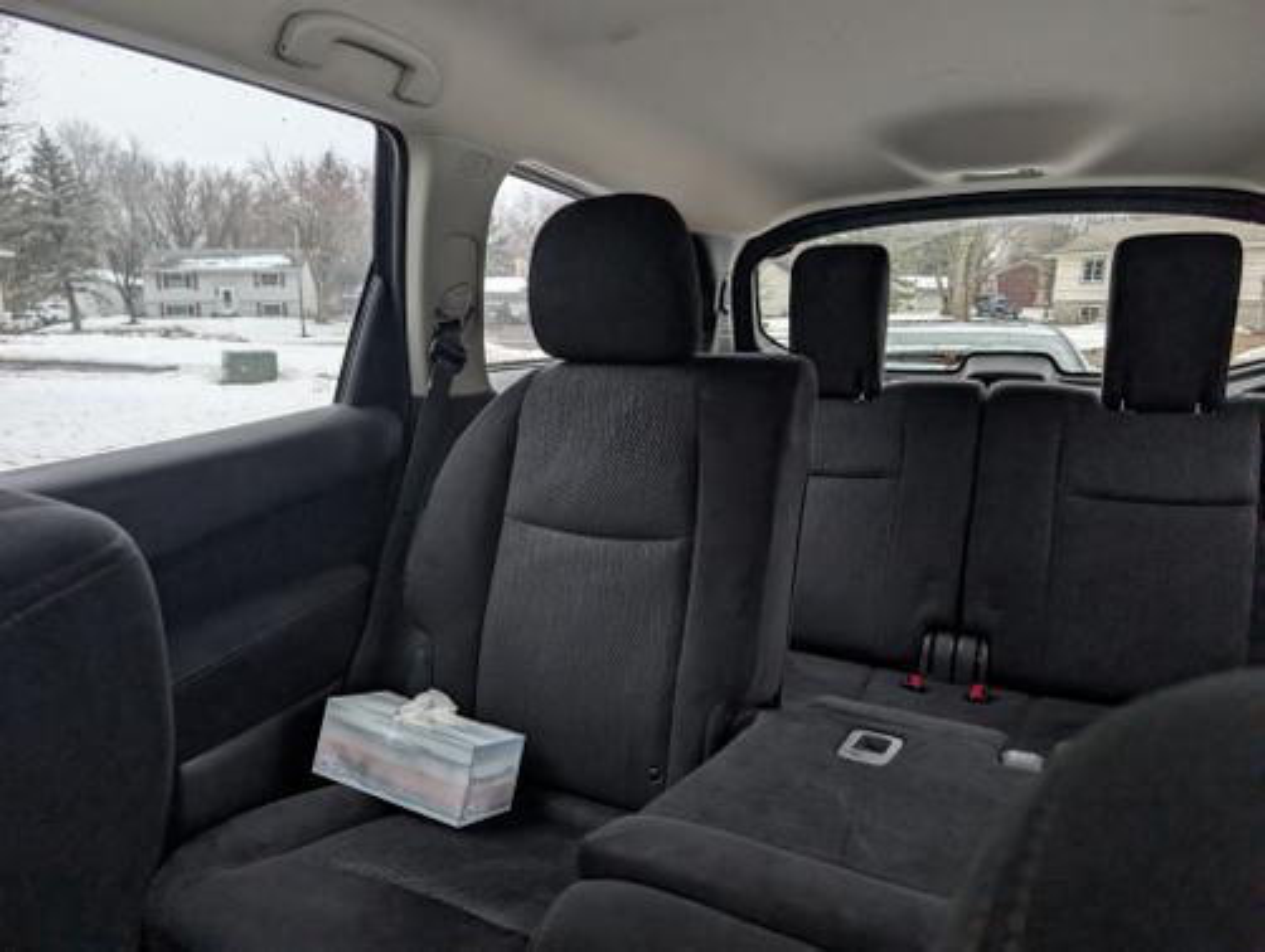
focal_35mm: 24
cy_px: 476
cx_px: 632
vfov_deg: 56.9
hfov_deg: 71.5
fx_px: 878
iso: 202
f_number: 1.68
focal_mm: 6.9
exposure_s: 1/94.4
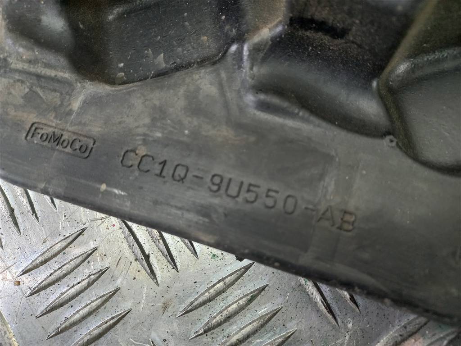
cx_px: 230
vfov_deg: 54.9
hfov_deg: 69.4
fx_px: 333
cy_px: 173
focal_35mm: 25
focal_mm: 4.6
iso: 160
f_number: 1.8
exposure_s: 1/50
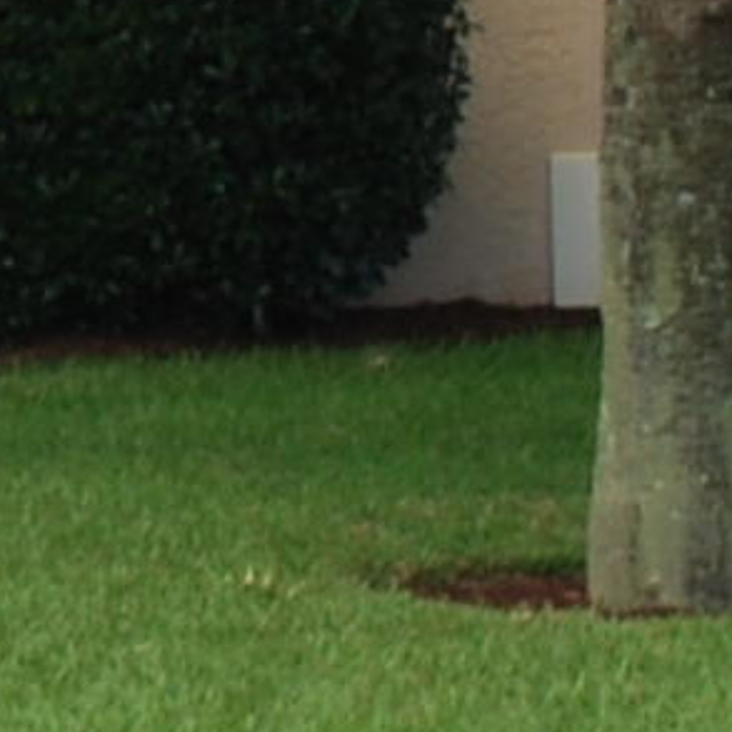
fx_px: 7249
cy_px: -505
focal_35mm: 303
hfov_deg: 5.4
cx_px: -1534
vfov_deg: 5.7
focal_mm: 24
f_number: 4.2
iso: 100
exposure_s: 1/125
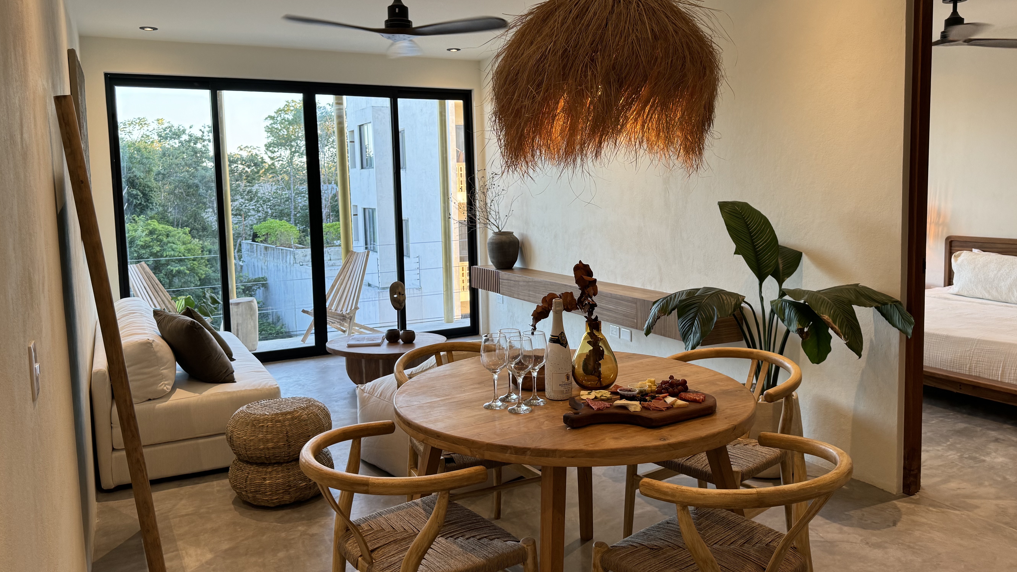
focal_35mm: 28
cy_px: 256
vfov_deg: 41.4
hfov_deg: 67.9
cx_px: 521
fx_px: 755
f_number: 1.78
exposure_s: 1/120
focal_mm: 6.86
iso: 125
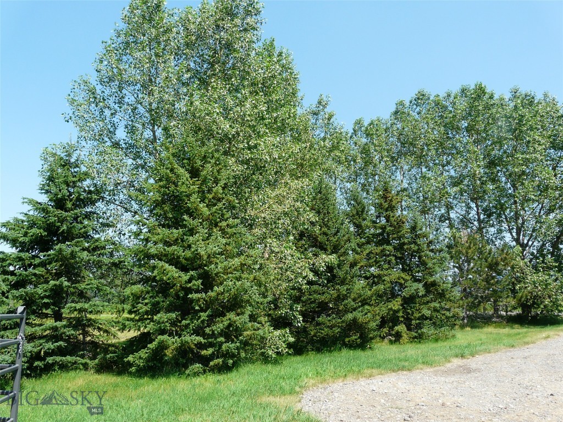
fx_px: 455
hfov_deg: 63.4
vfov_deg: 49.7
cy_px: 211
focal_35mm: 28
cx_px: 282
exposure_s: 1/200
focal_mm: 4.6
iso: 100
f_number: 5.6
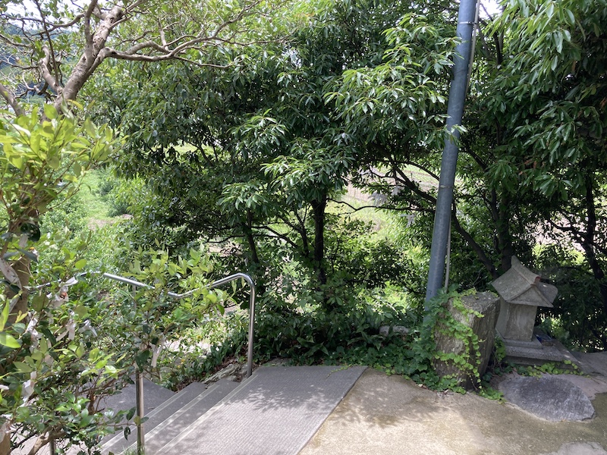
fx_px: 491
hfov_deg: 63.4
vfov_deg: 49.7
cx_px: 304
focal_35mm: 28
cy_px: 228
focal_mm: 3.99
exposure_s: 1/167
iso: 20
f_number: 1.8
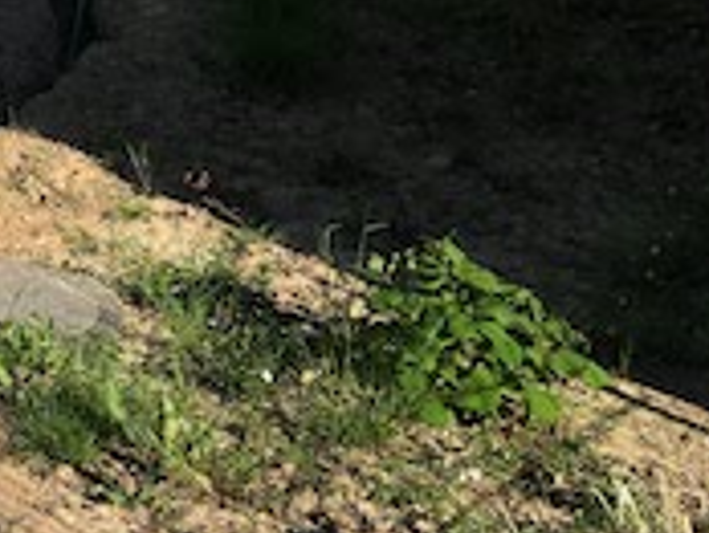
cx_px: -289
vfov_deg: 16.9
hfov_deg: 20.6
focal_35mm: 84
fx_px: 1723
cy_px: -81
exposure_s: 1/1570
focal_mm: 4.15
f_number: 2.2
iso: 25
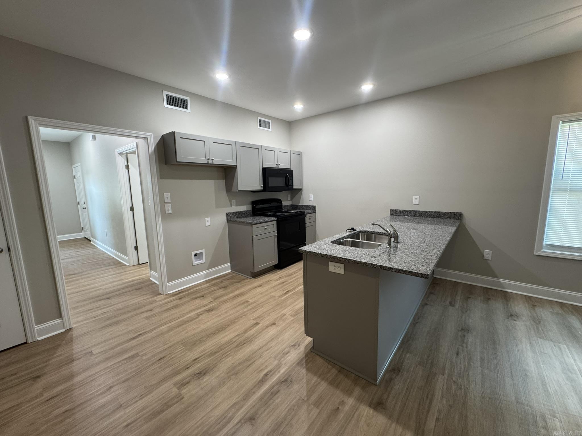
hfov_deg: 102.1
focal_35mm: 14
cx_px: 291
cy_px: 218
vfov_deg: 85.7
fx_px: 235
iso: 200
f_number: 2.2
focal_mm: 2.22
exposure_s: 1/60
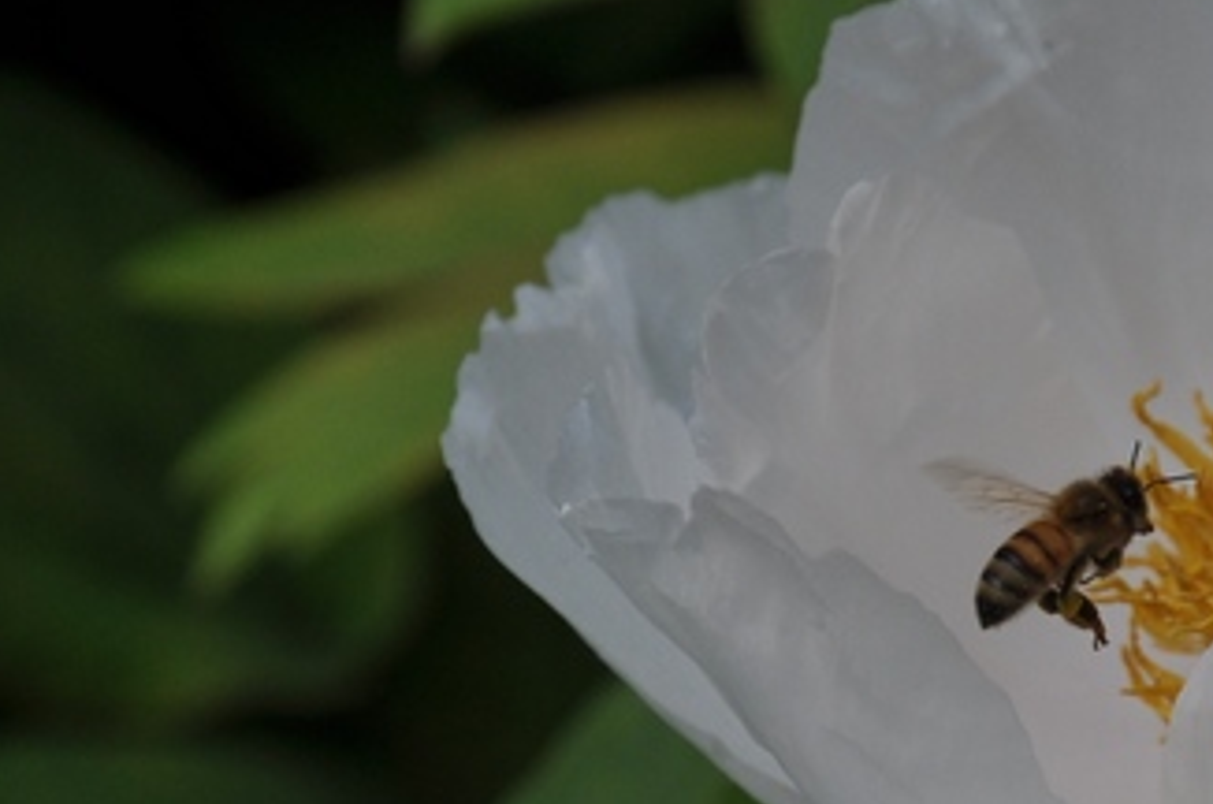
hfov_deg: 4.8
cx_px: 1038
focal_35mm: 434
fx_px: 14595
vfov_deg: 3.2
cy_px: 536
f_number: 5.6
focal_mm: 92
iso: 200
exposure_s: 1/3200
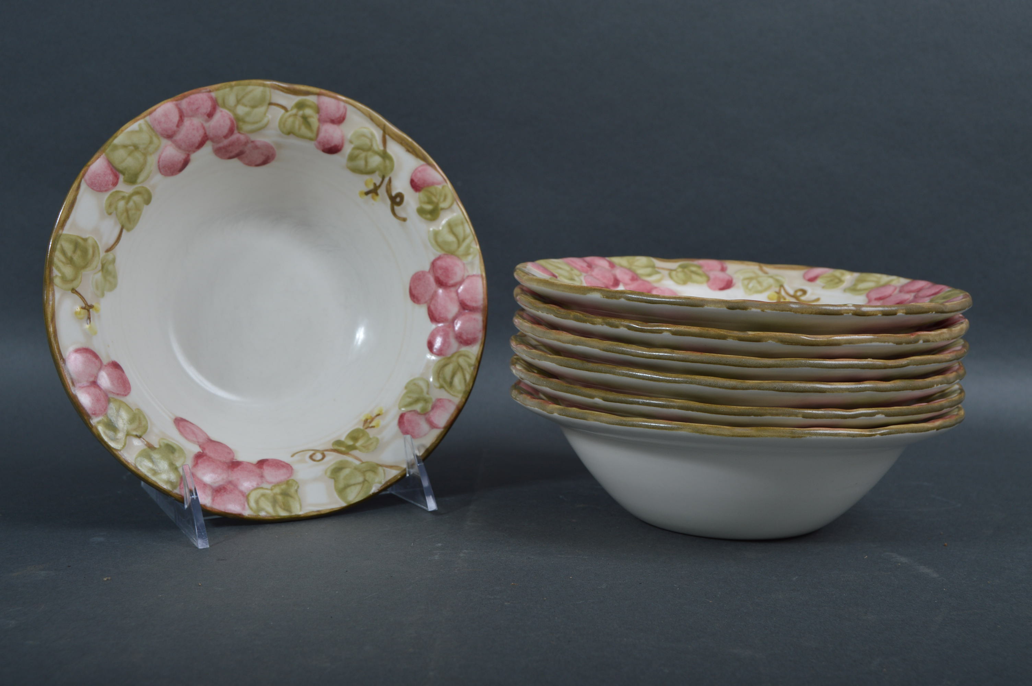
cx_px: 516
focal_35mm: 46
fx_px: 1332
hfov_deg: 42.4
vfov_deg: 28.9
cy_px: 343
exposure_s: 1/160
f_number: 9
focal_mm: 31
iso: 100
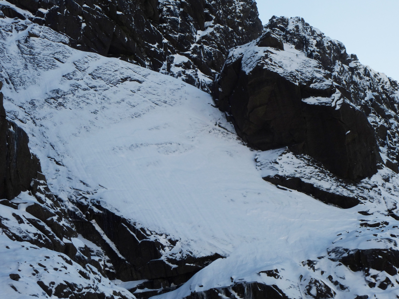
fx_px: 1026
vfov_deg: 16.6
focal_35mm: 89
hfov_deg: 22.0
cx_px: 200
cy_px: 150
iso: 100
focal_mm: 16
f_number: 4.9
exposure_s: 1/500
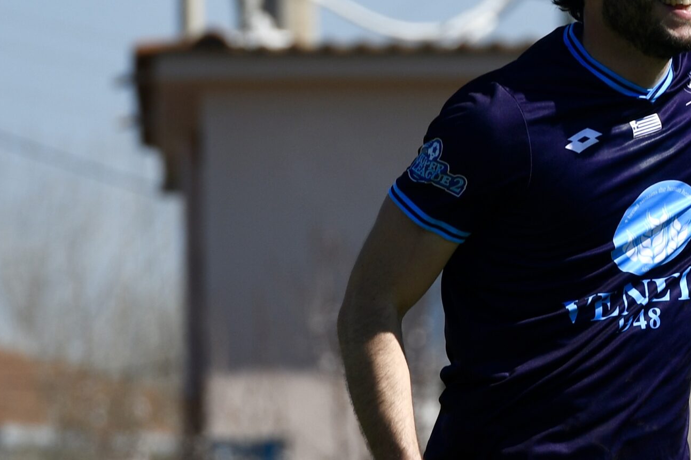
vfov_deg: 2.3
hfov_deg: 3.5
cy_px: 224
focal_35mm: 594
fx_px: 11401
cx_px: 619
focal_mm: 200
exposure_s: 1/800
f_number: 5.6
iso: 100
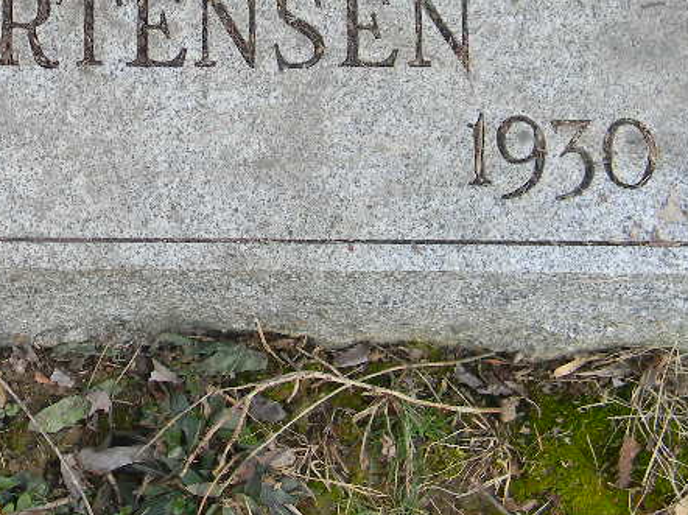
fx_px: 1887
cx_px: 107
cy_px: 22
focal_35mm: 95
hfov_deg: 20.4
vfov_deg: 15.3
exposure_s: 1/84.8
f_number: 3.8
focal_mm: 7.3
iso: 80
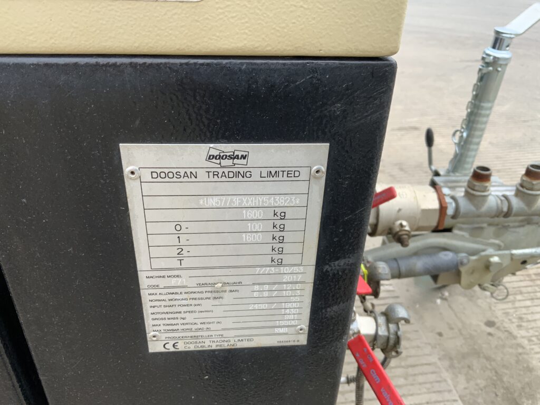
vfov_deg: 48.2
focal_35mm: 29
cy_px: 202
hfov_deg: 61.7
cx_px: 270
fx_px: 452
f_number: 1.8
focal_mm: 3
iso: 16
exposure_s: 1/534
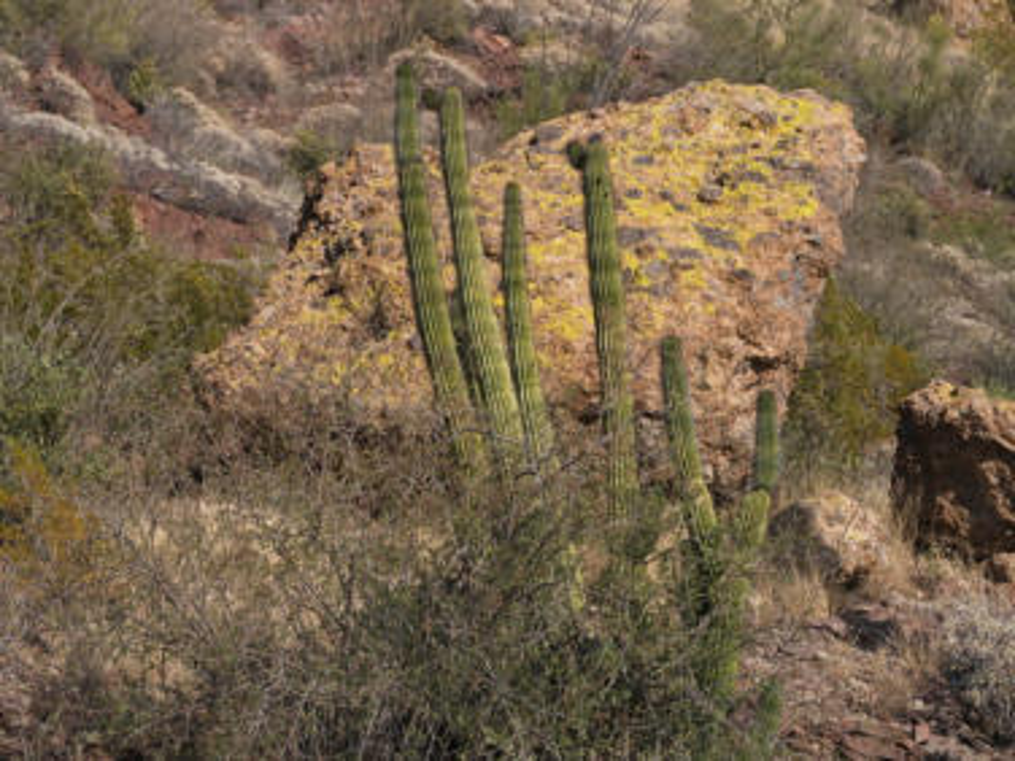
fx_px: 5864
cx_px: 508
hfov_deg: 9.9
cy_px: 380
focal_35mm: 200
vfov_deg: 7.4
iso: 250
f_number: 7.1
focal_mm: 100
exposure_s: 1/1000
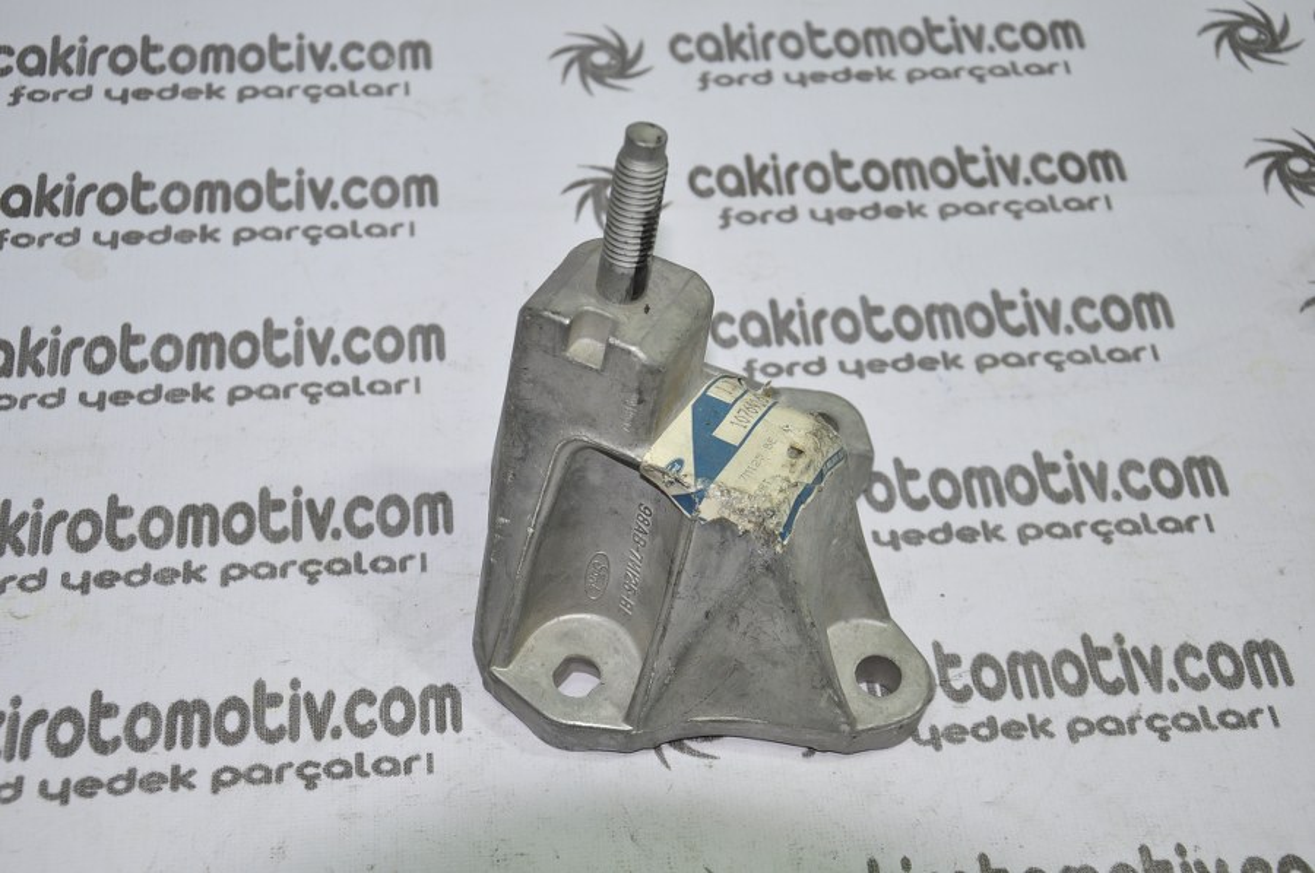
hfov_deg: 35.1
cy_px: 436
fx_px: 2080
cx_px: 658
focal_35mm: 57
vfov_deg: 23.7
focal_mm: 38
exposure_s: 1/50
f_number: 5.6
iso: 200
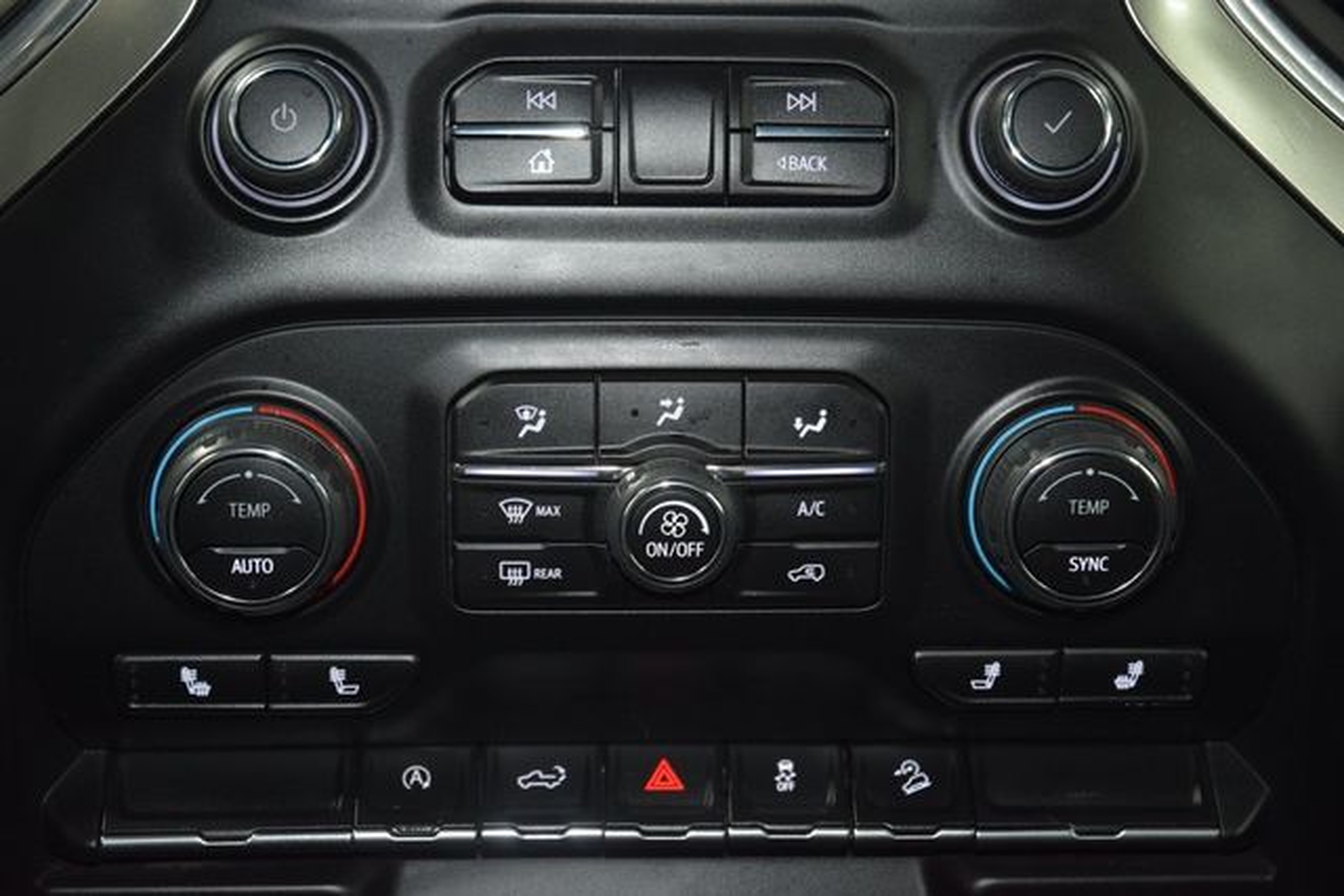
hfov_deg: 28.1
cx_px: 672
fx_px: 2688
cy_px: 448
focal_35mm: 72
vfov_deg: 18.9
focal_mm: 48
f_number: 4.5
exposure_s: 1/25
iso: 1100
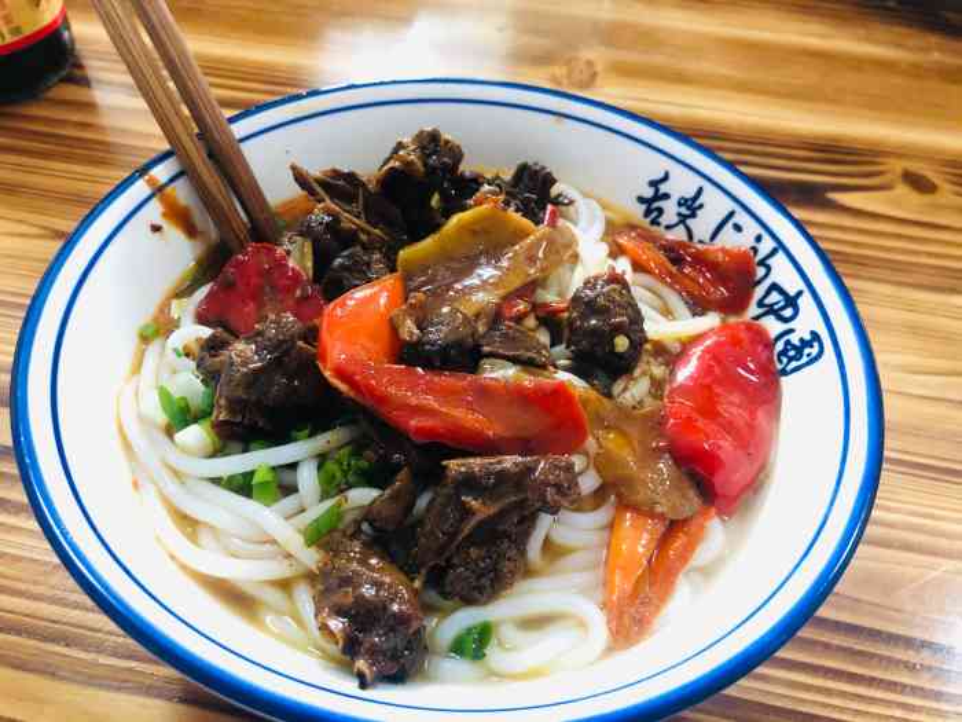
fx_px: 778
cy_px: 361
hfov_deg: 63.4
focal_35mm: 28
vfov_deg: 49.7
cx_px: 481
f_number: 1.8
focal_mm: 4
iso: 100
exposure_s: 1/15
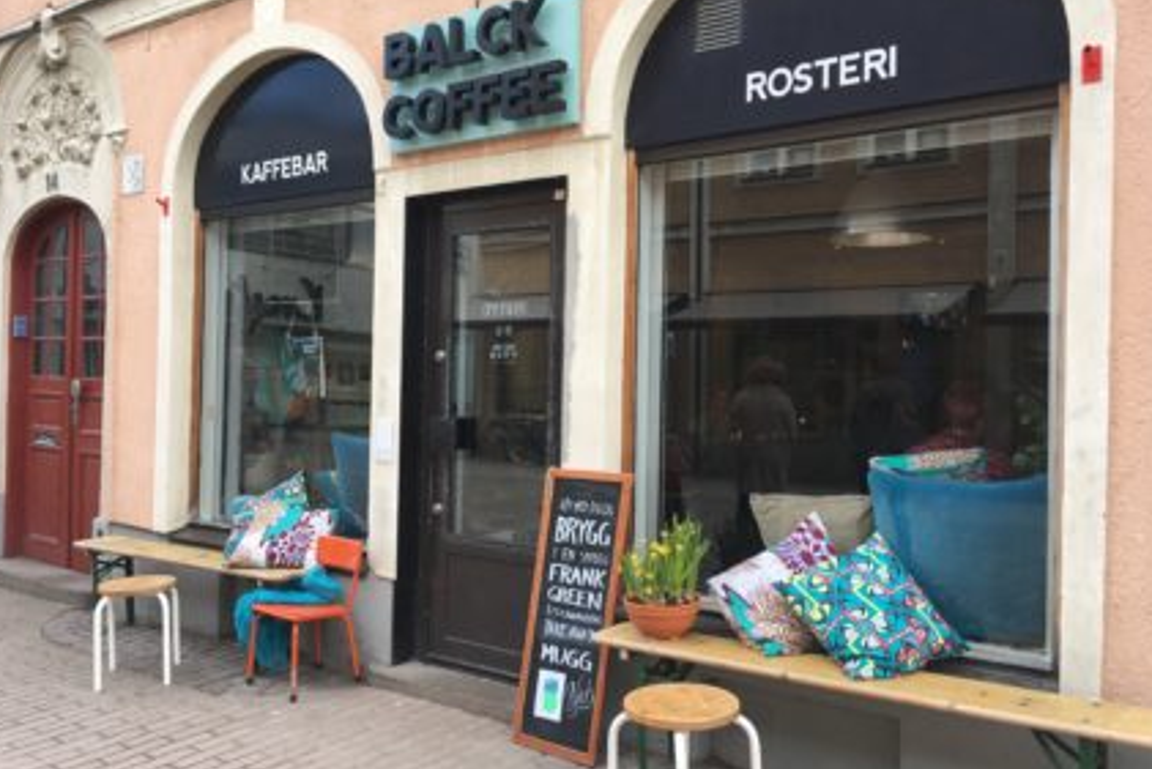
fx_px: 992
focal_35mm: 31
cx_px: 573
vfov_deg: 42.3
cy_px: 365
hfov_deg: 60.3
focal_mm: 4.15
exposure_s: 1/202
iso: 25
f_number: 2.2
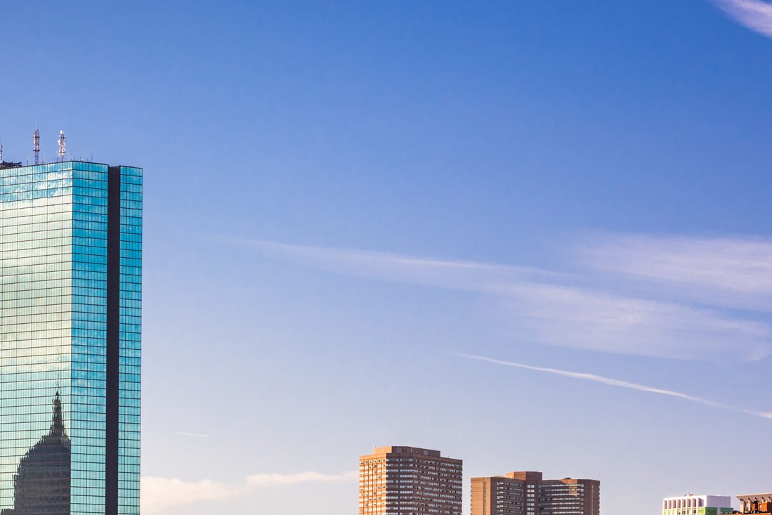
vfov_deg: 10.1
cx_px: 215
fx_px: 2895
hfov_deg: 15.1
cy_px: 490
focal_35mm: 135
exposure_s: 1/160
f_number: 8
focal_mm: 70
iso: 200
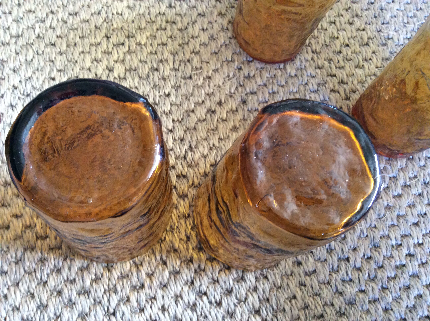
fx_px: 397
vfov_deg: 44.1
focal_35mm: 32
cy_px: 160
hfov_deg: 56.9
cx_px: 215
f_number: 2.4
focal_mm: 3.3
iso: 250
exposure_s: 1/25
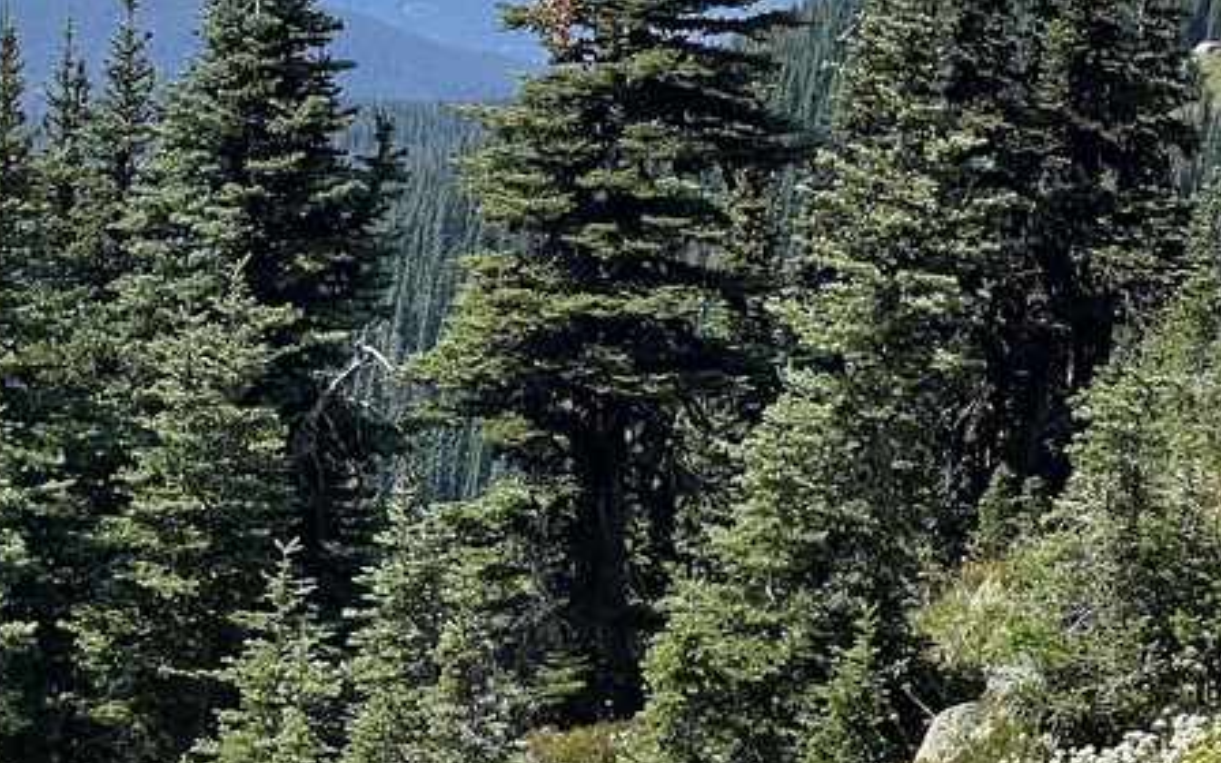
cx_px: 1180
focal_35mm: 126
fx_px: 4193
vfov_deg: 10.4
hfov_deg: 16.3
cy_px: 213
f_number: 2
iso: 25
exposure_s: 1/1043
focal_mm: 6
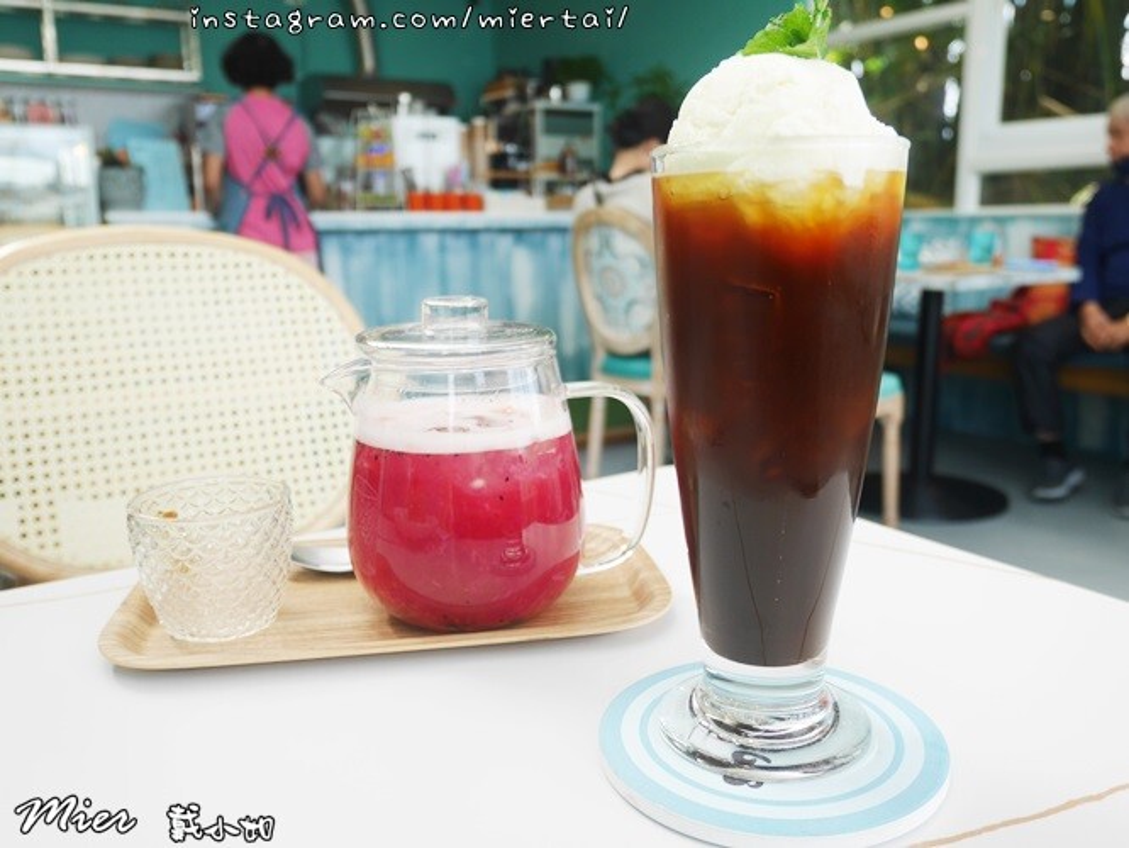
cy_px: 424
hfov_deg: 59.9
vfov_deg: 46.8
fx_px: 979
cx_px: 564
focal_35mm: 30
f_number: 4
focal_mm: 15
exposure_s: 1/125
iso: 200
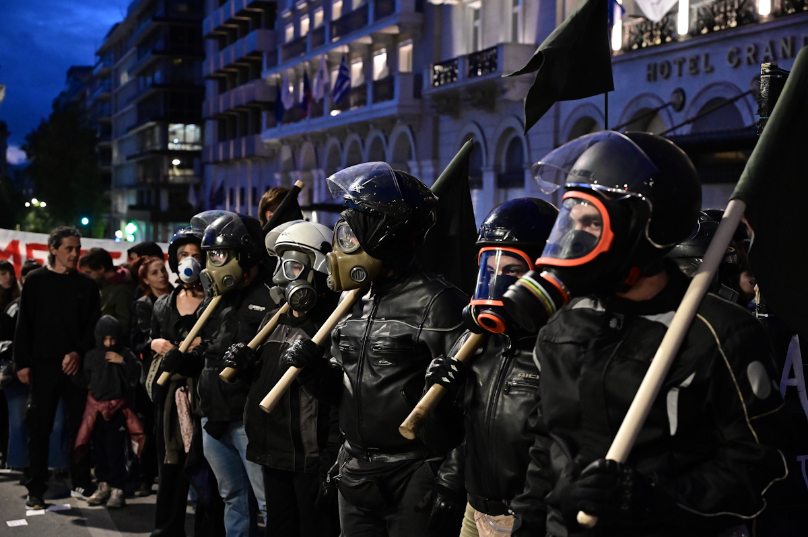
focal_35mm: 51
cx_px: 404
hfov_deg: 38.9
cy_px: 268
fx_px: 1144
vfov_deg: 26.4
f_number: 4
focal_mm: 51
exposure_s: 1/160
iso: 2500
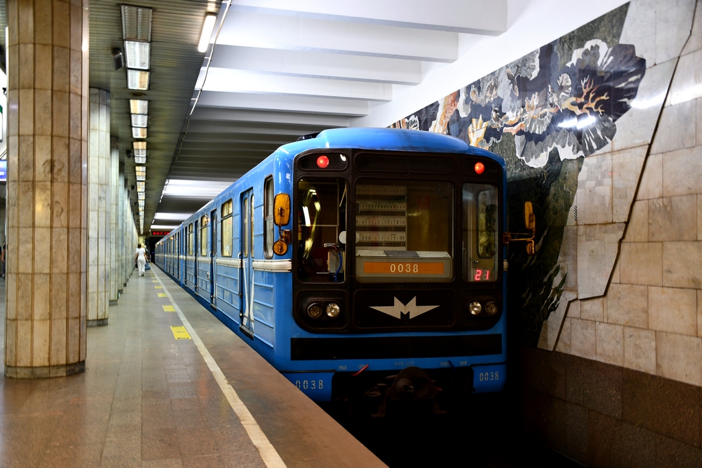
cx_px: 351
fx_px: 702
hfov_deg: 53.1
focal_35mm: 36
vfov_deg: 36.9
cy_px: 234
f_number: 3.8
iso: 200
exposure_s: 1/8
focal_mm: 24
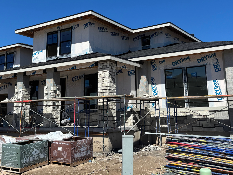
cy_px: 52
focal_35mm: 44
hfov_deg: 42.9
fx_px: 296
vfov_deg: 32.5
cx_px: 112
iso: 50
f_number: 1.6
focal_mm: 5.96
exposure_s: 1/3650
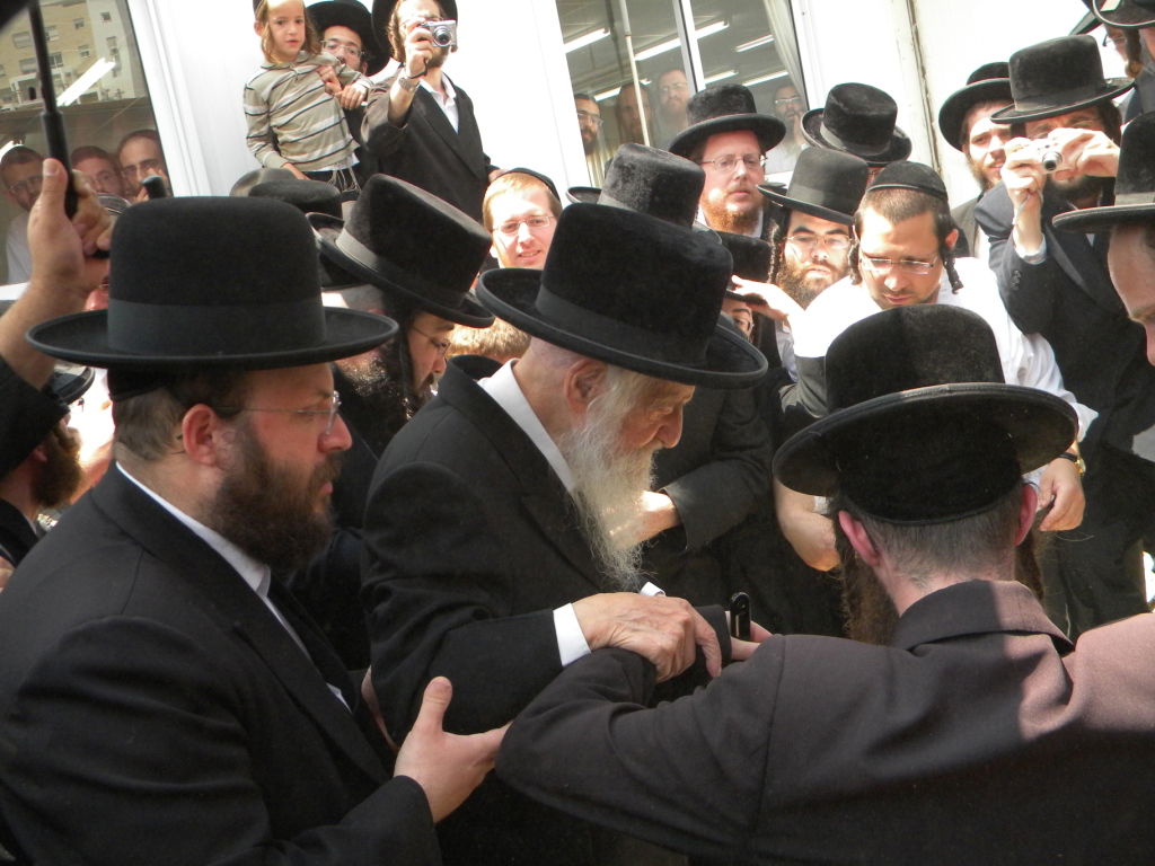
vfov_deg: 39.7
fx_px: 1201
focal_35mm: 36
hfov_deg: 51.4
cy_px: 433
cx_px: 578
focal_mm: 6.4
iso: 243
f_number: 3.7
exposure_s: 1/511
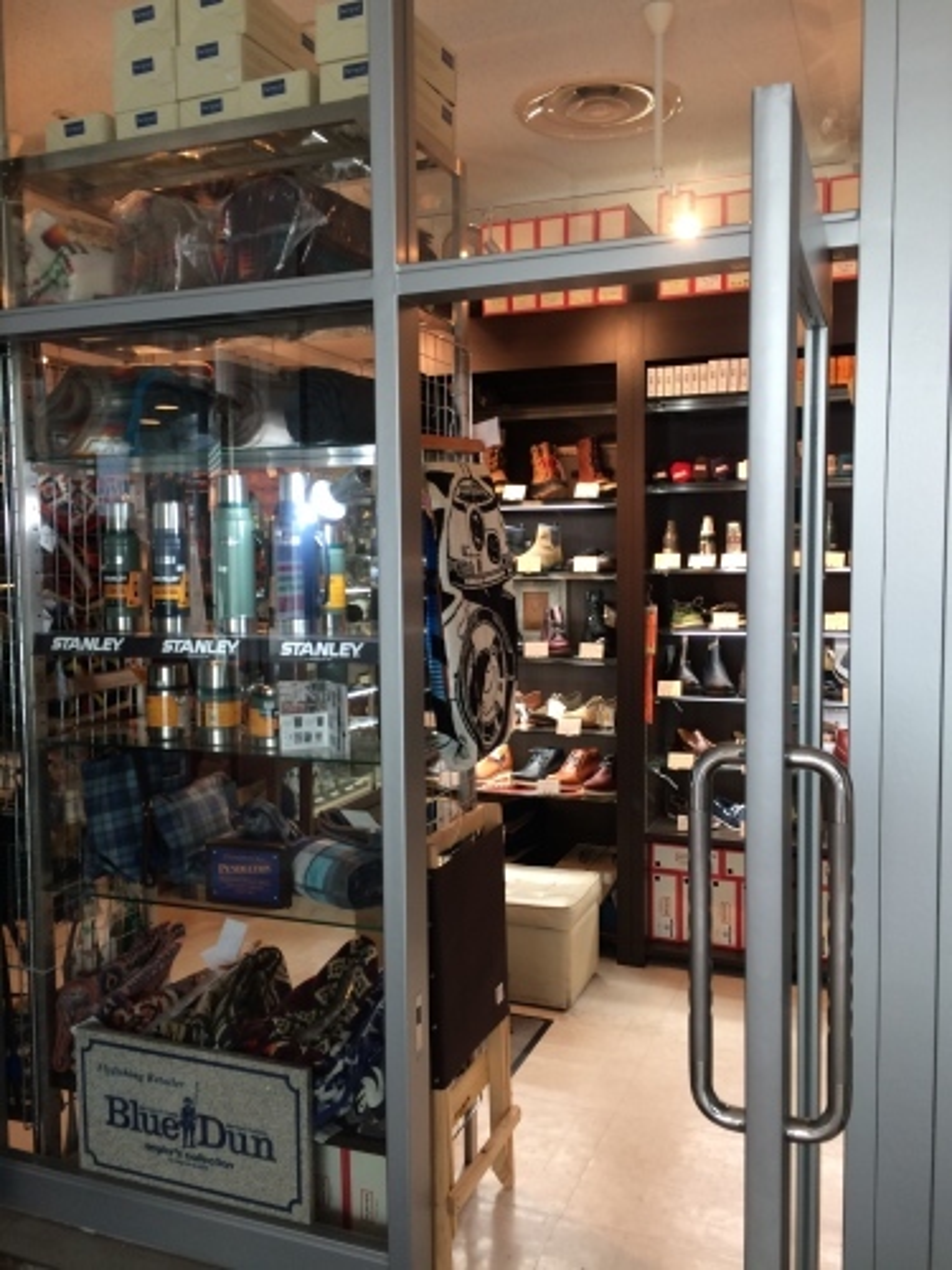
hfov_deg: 48.2
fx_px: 1063
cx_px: 476
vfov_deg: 61.7
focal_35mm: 29
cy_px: 635
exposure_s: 1/30
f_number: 2.2
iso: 64
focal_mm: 4.15
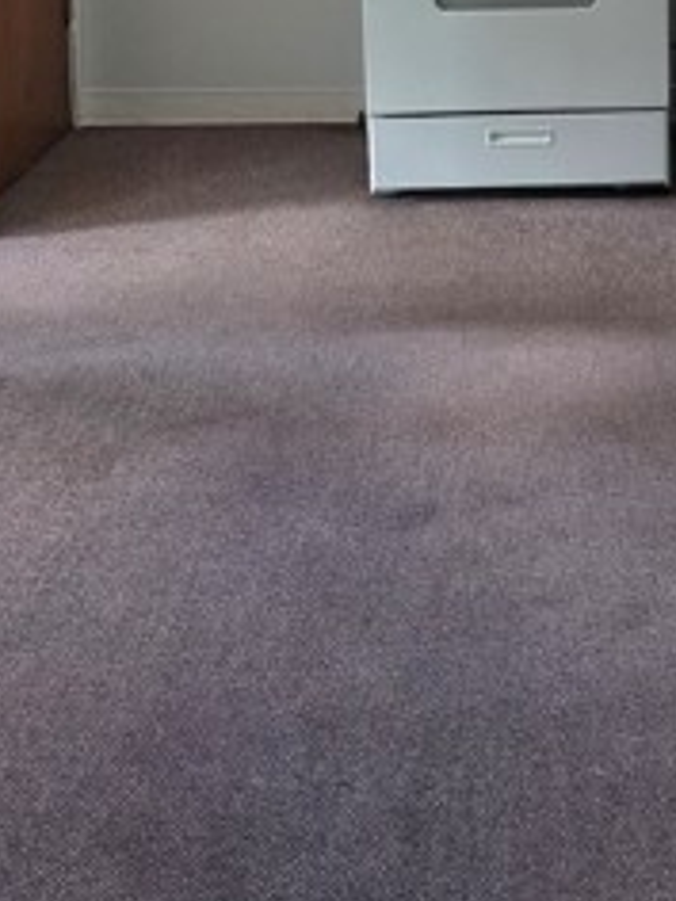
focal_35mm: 75
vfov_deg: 25.2
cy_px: 80
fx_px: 1953
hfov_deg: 19.5
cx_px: 508
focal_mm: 6.3
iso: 400
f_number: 1.7
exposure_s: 1/120
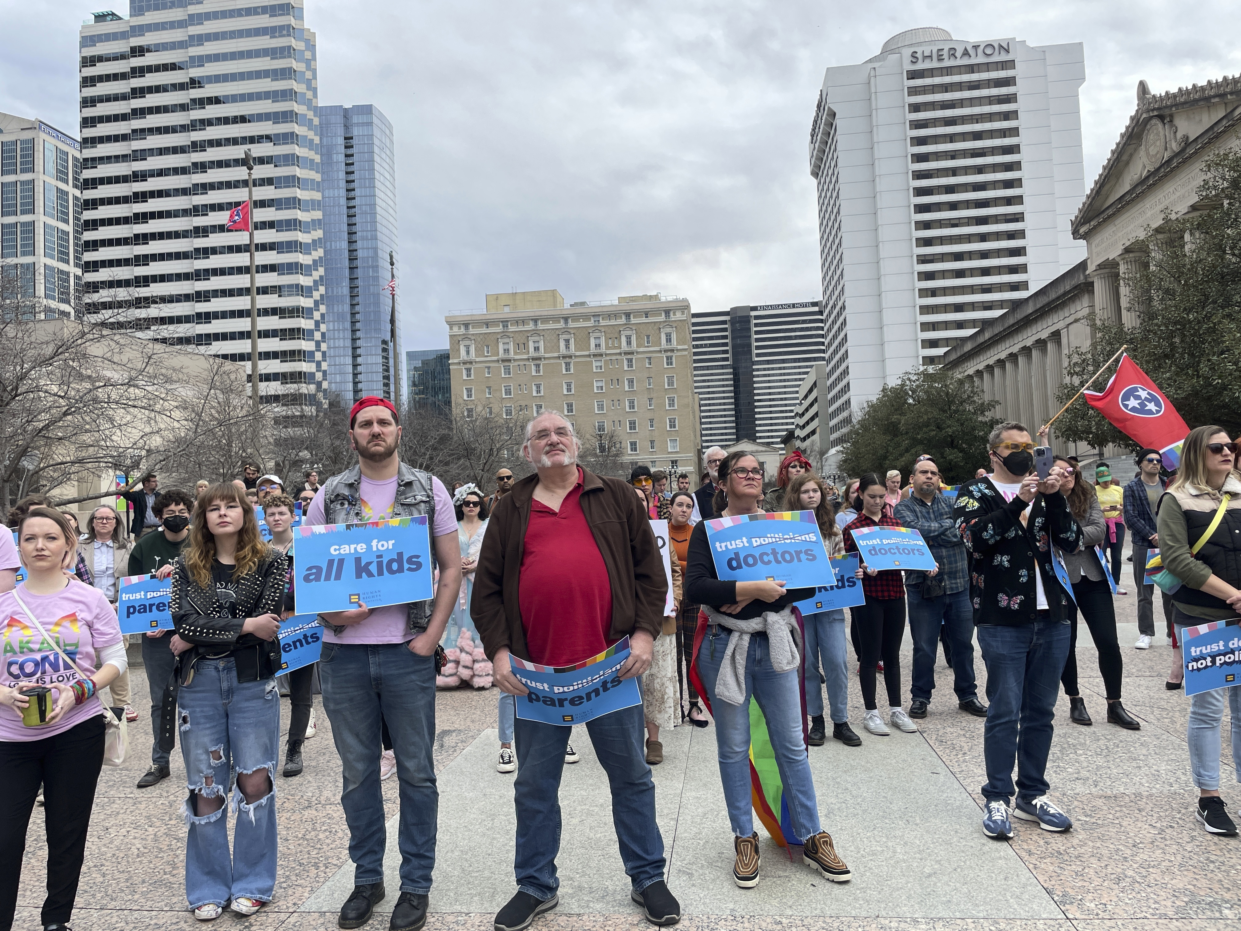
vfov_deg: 53.1
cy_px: 466
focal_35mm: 26
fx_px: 932
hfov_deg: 67.3
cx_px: 620
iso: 32
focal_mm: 4.2
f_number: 1.6
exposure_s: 1/1006
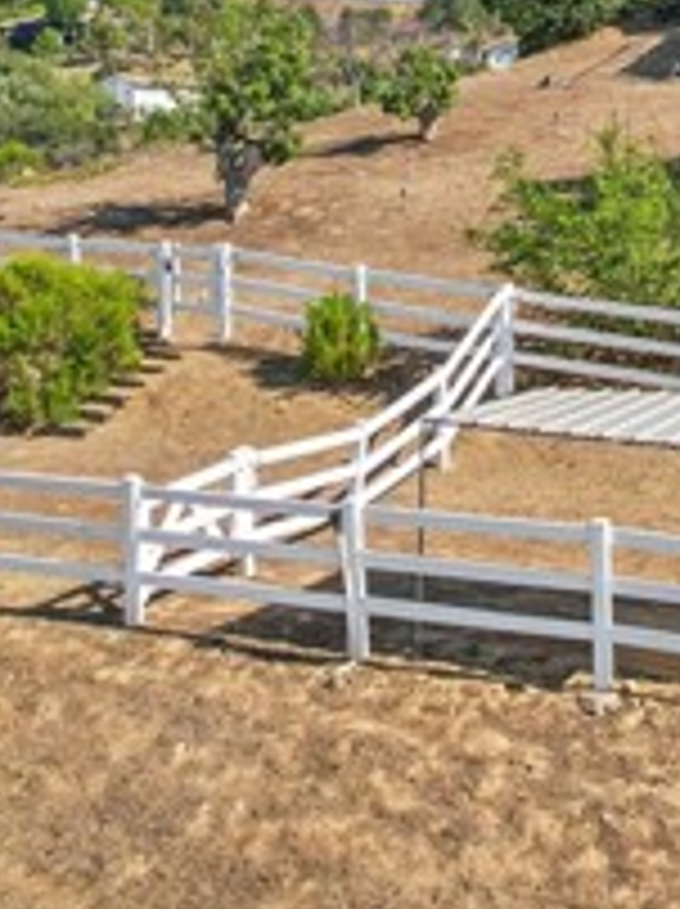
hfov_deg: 21.5
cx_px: 585
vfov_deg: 27.8
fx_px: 1759
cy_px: 68
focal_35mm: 67
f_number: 2.8
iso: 100
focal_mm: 8.38
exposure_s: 1/1250
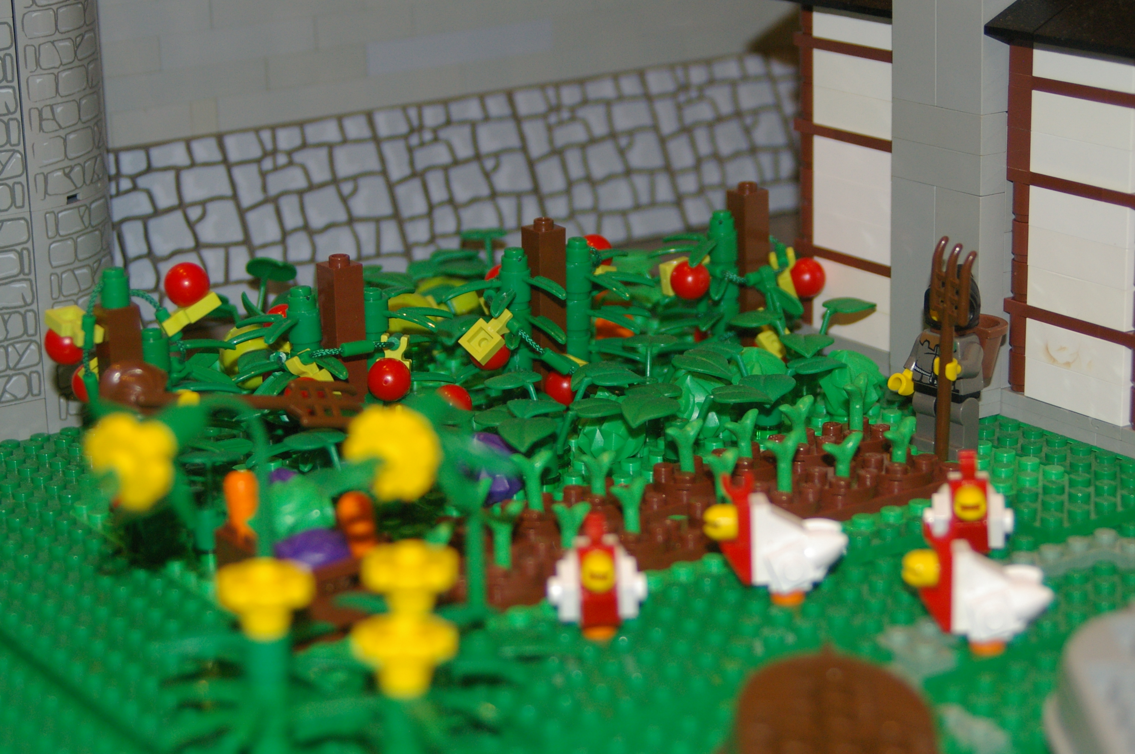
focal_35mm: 87
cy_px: 377
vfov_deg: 15.7
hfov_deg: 23.4
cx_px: 568
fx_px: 2740
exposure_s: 1/90
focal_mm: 58
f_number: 5.6
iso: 800
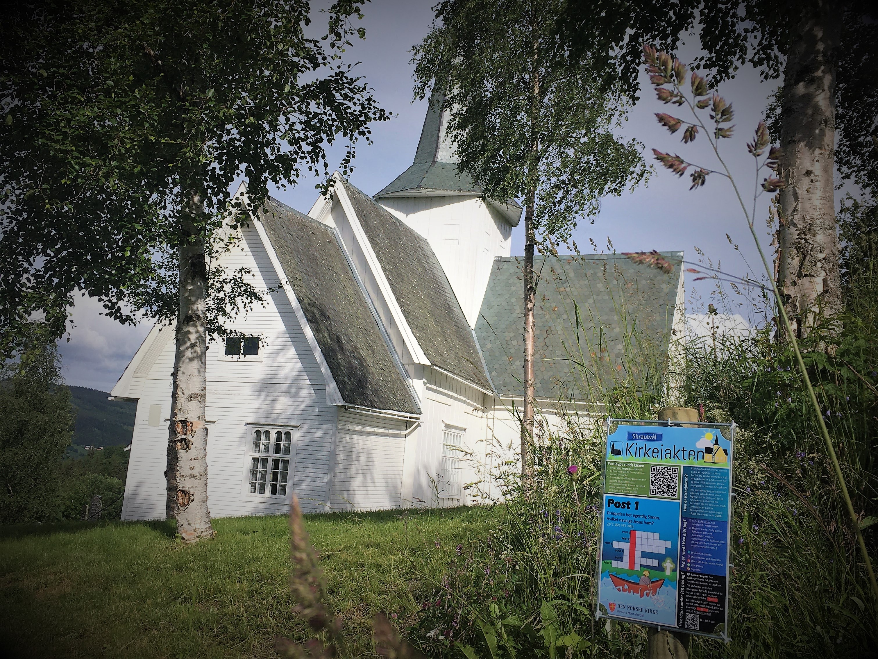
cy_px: 330
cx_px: 439
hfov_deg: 61.6
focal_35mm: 29
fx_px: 736
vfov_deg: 48.2
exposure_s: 1/2564
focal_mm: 4.15
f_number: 2.2
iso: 25
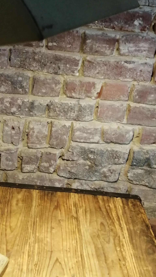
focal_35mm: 43
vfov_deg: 47.2
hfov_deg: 27.4
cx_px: 41
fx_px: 316
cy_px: 115
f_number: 1.8
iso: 400
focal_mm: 3.46
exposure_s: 1/33.3
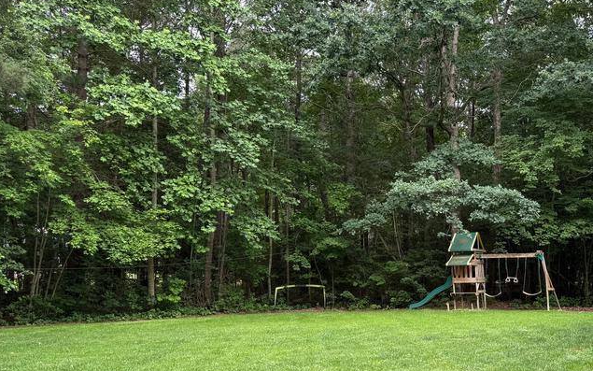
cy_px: 247
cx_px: 430
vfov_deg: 31.0
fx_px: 663
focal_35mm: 41
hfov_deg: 46.8
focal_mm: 6.76
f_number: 1.78
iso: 80
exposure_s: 1/212
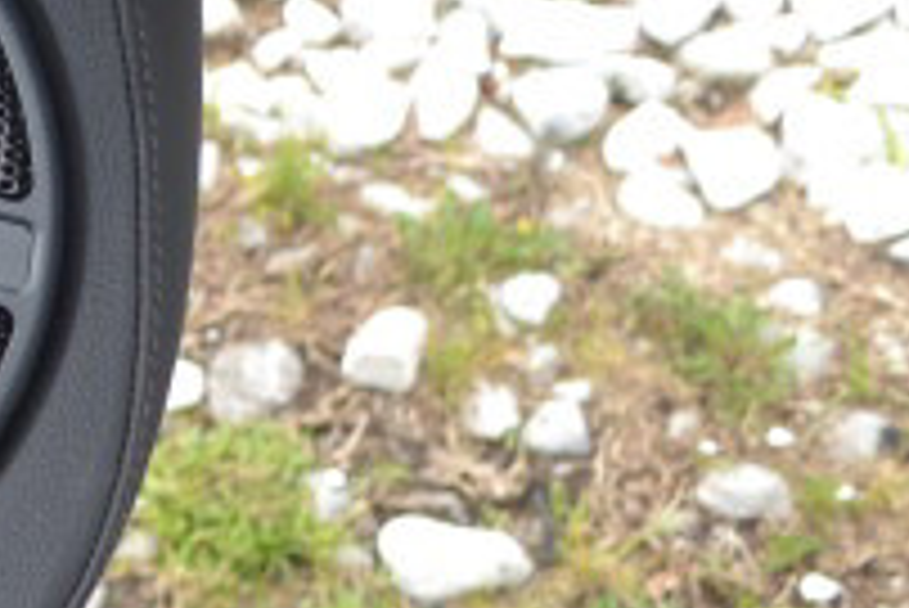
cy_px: -149
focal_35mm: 196
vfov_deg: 7.0
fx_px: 4952
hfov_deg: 9.3
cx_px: -1318
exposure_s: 1/200
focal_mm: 22
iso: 100
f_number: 5
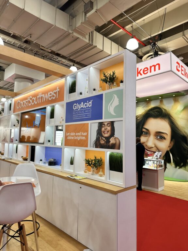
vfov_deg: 71.6
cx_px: 94
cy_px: 126
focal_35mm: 24
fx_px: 174
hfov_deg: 56.8
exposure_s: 1/60
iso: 160
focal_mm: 6.86
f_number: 1.78
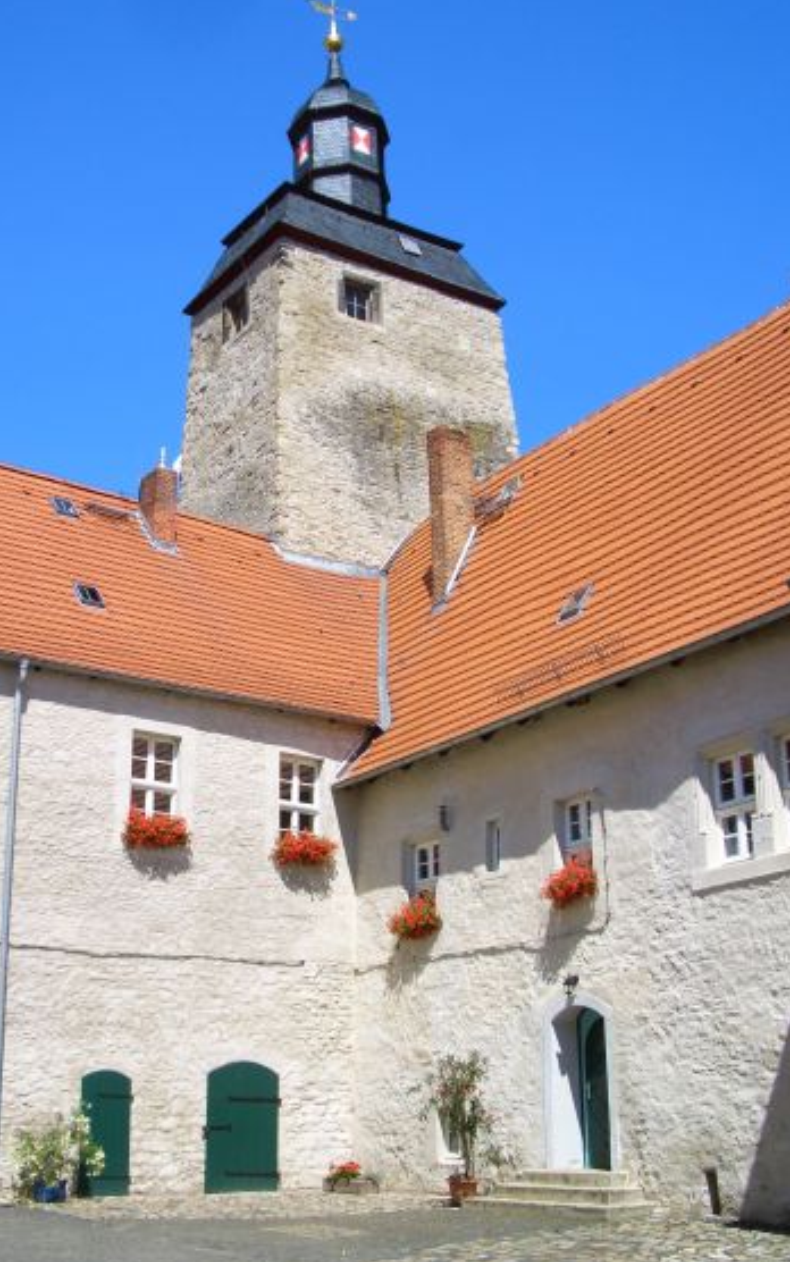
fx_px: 1377
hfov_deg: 31.9
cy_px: 633
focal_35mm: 40
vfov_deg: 49.3
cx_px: 325
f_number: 4.3
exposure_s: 1/400
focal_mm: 5.8
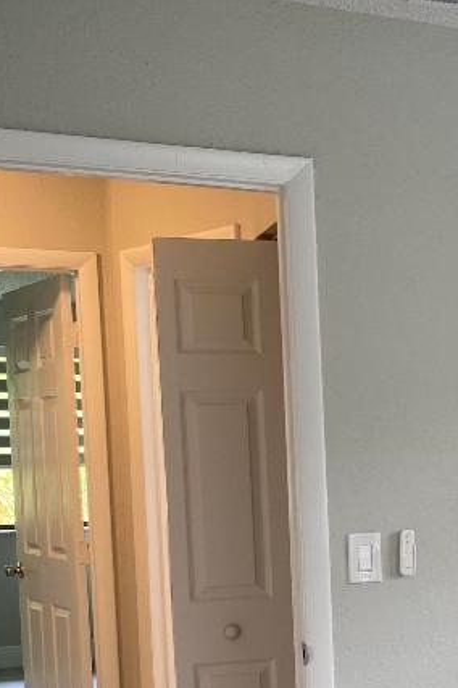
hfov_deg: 18.1
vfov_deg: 30.3
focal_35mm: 65
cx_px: 729
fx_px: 1240
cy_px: 541
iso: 100
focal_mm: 4.25
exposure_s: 1/60
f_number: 1.8
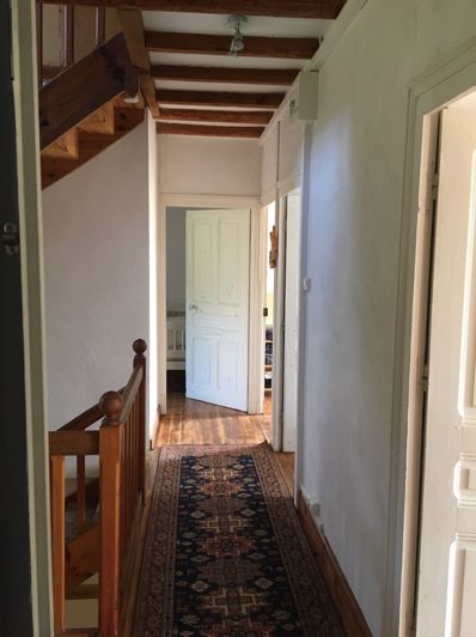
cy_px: 318
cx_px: 238
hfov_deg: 48.2
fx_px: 533
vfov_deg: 61.7
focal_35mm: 29
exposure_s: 1/33
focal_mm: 4.15
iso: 160
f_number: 2.2
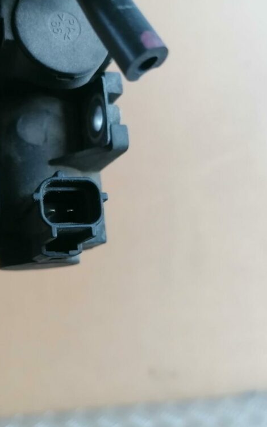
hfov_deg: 32.2
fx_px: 454
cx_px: 68
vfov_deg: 50.4
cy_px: 213
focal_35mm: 39
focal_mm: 4.75
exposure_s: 1/100
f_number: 1.8
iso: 200
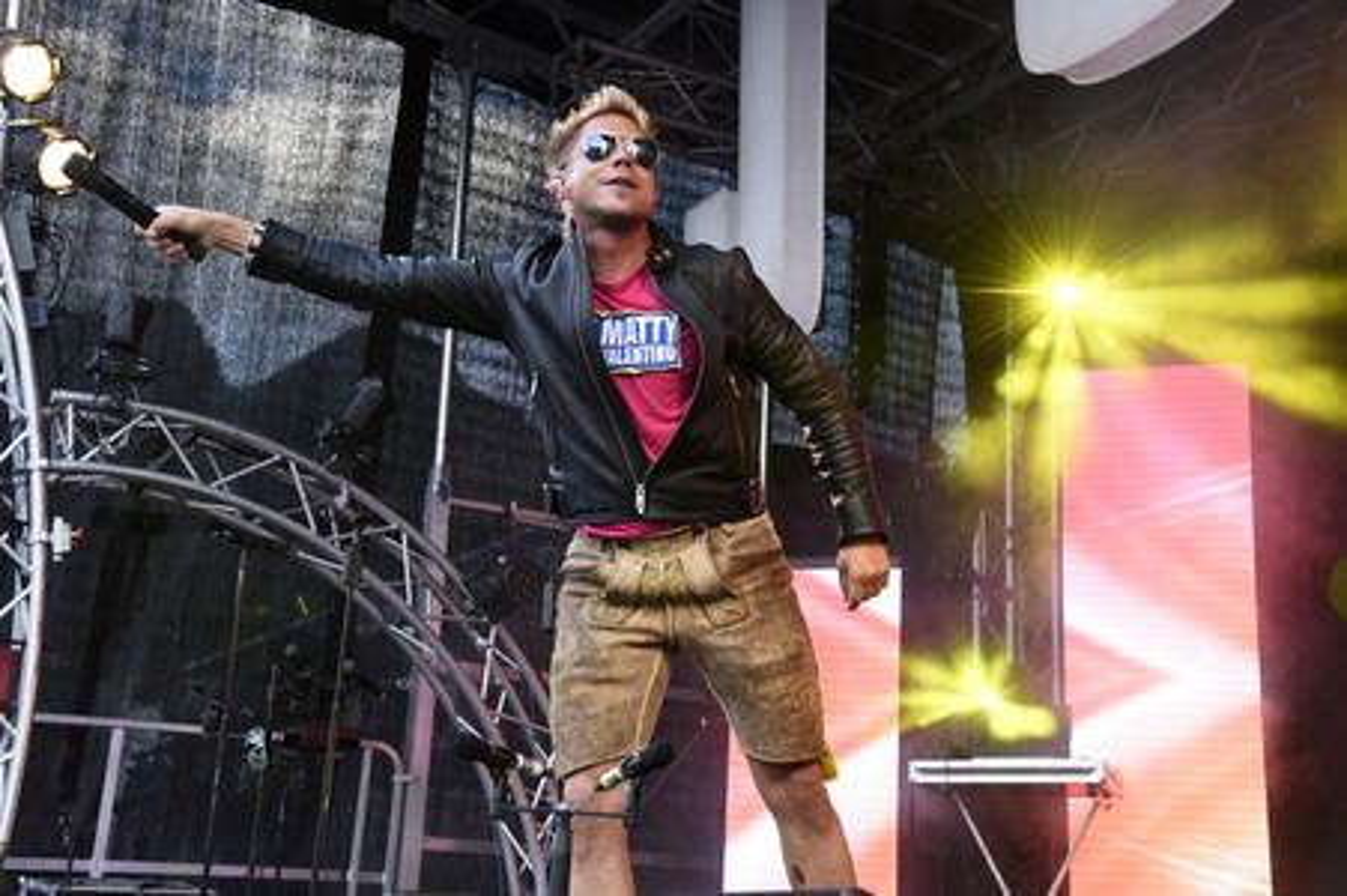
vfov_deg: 24.6
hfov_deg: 36.3
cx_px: 674
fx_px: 2056
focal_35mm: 55
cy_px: 448
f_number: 6.3
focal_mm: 55
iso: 1250
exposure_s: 1/160
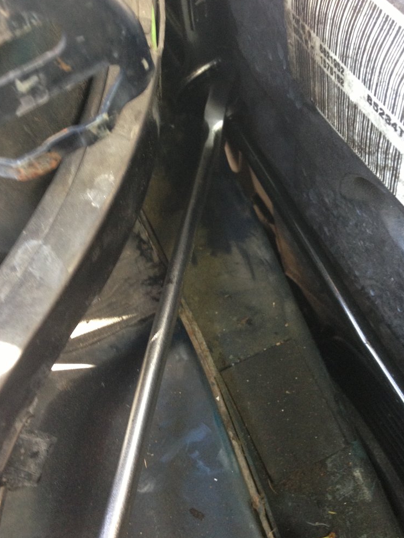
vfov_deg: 46.7
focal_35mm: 40
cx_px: 190
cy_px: 241
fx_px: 622
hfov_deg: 36.0
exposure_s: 1/20
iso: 160
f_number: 2.4
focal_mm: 4.13
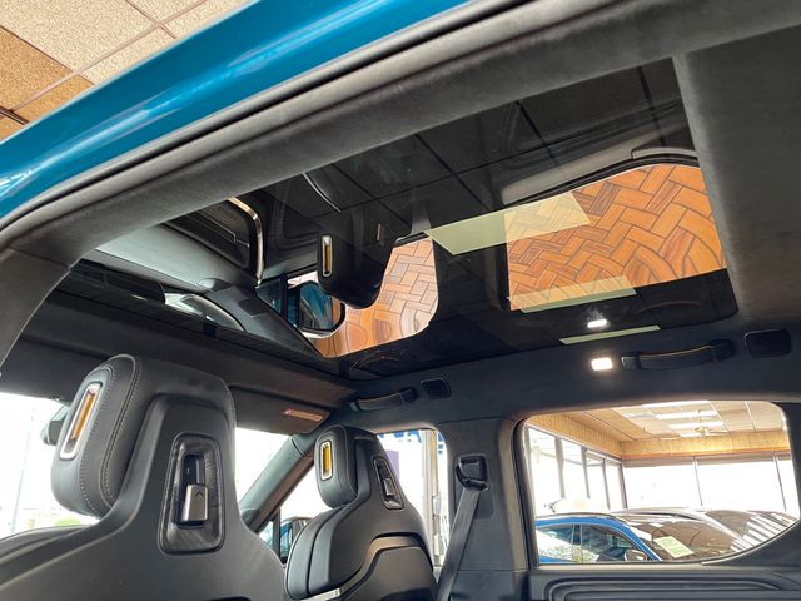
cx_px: 400
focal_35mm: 26
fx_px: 602
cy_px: 300
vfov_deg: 53.1
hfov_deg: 67.3
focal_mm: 4.2
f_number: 1.6
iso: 200
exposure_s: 1/60
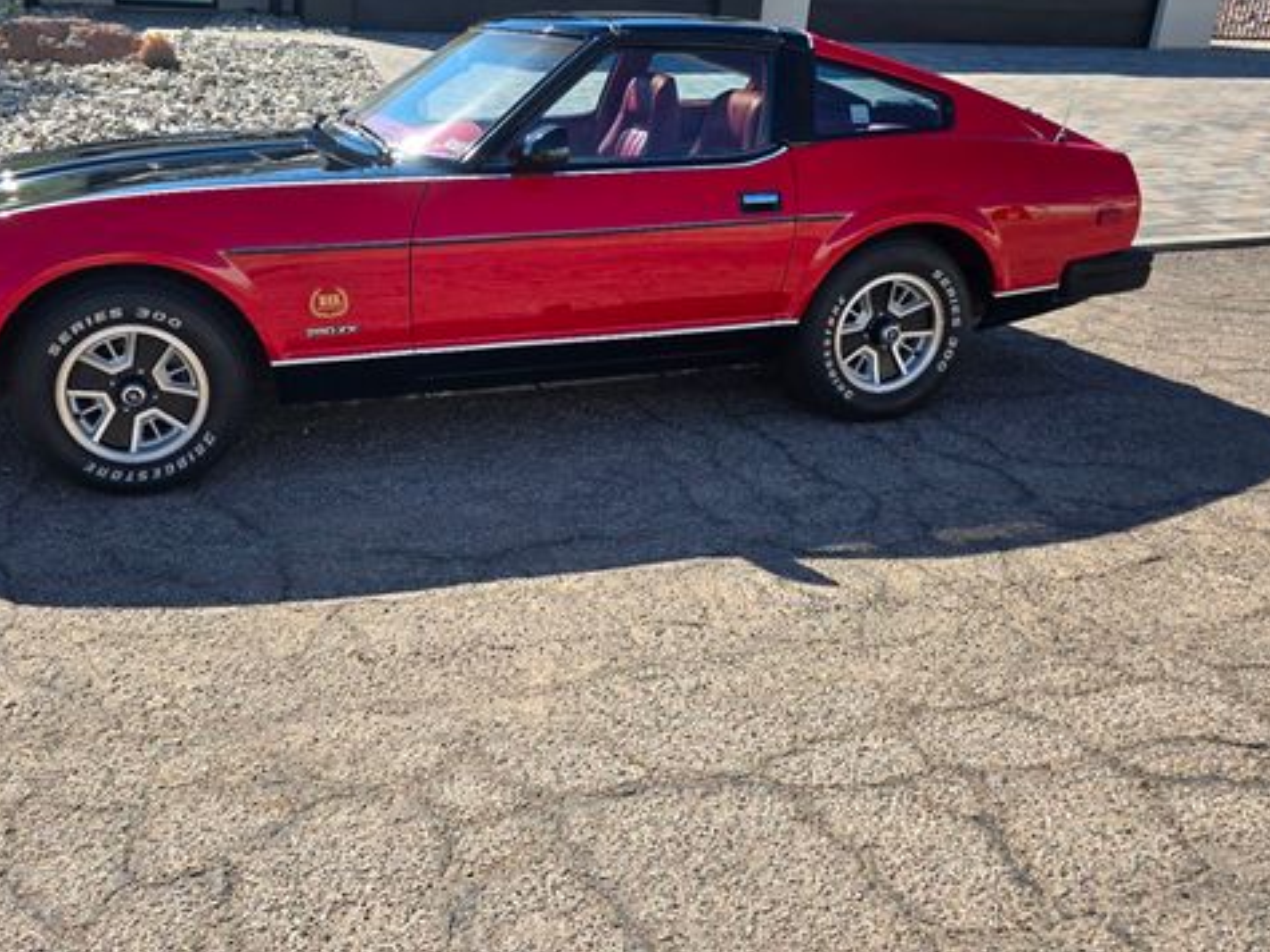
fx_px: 1137
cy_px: 398
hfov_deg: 57.8
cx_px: 489
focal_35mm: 31
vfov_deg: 45.3
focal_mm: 6.3
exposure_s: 1/370
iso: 12
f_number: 1.7
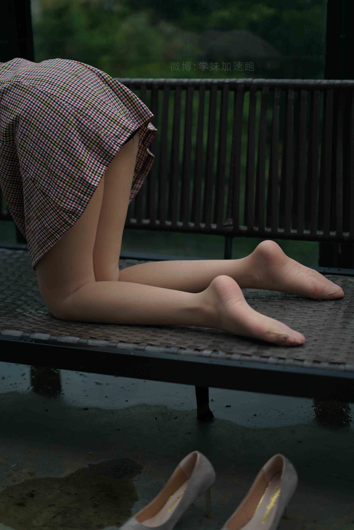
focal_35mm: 50
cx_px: 177
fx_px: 736
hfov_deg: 27.0
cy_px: 265
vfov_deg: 39.6
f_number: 1.8
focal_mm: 50
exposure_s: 1/2000
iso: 200
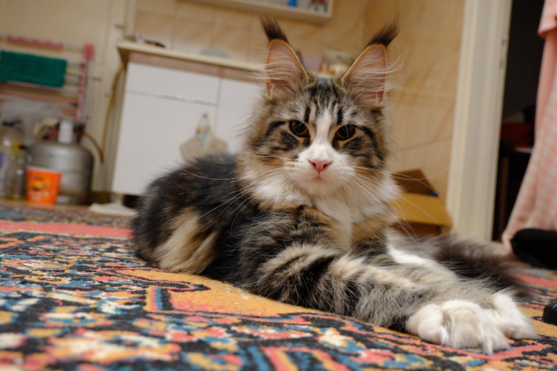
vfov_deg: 40.0
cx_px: 278
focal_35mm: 33
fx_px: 510
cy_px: 186
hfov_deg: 57.2
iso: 160
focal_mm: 22.3
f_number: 5
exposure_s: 1/60
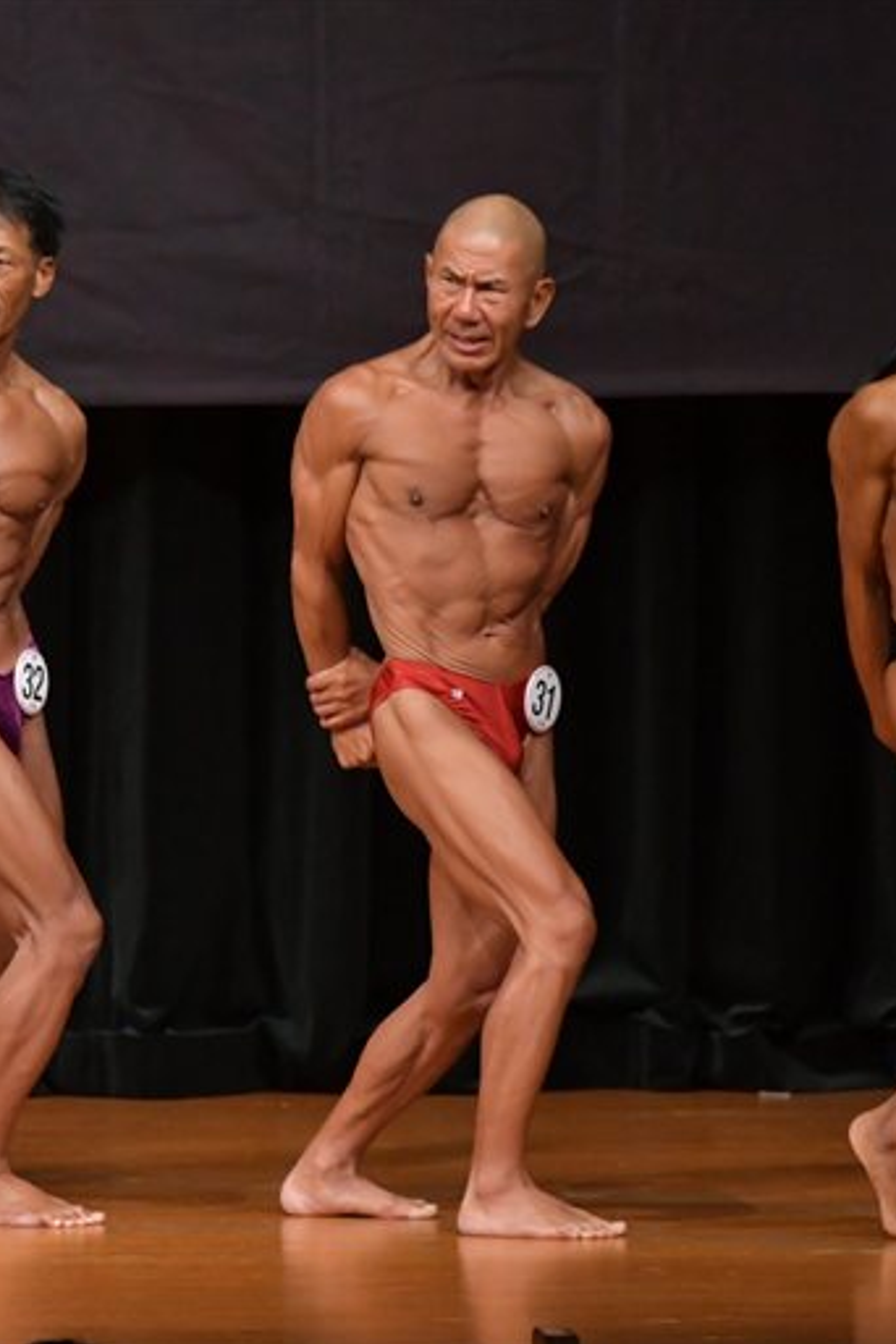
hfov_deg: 3.2
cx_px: 250
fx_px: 16052
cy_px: 673
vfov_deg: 4.8
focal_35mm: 430
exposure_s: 1/400
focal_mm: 190
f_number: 5.6
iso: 5000
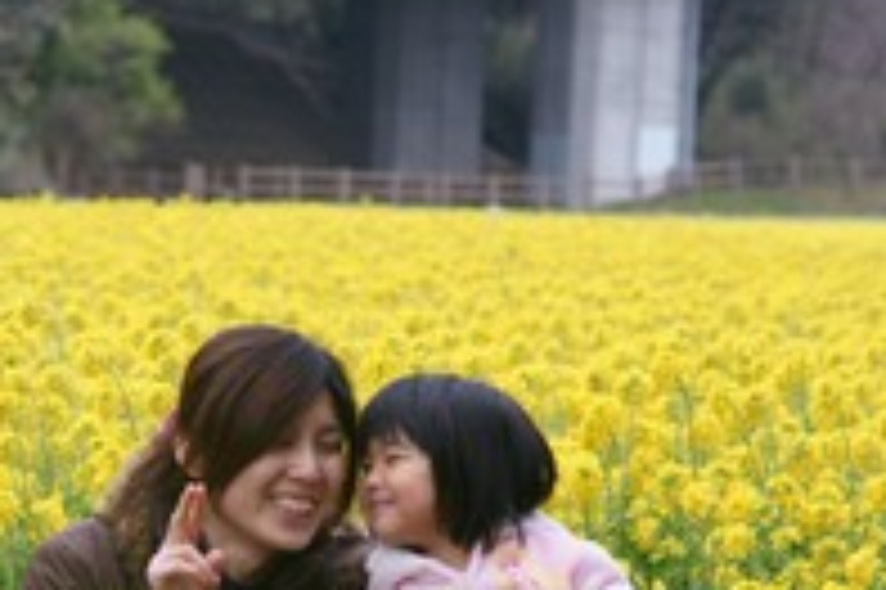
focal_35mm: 320
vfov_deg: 4.3
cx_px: 261
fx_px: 7869
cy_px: 457
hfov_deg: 6.4
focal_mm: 100
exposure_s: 1/200
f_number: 5.6
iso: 800
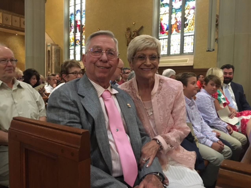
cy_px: 94
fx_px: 210
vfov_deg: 48.2
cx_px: 126
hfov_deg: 61.7
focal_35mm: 29
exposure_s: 1/15
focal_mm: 4.15
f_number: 2.2
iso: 500
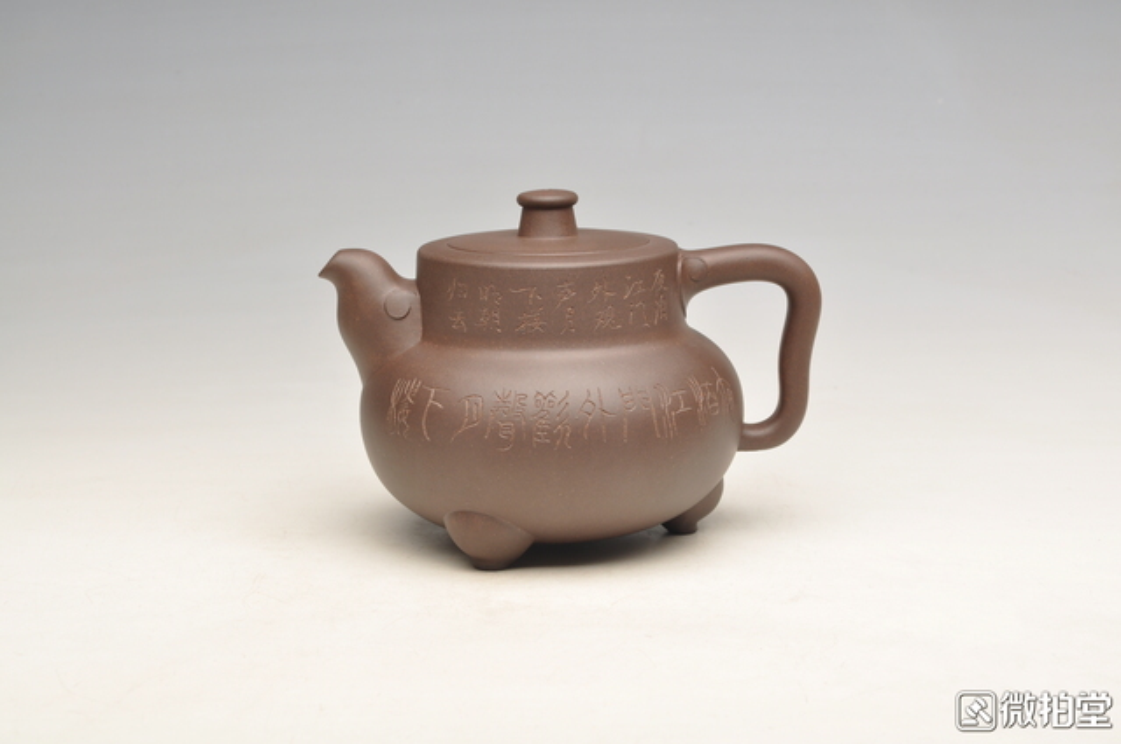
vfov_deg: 20.6
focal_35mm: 66
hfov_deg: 30.5
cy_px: 372
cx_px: 560
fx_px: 2053
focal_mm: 44
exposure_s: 1/125
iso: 200
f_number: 11
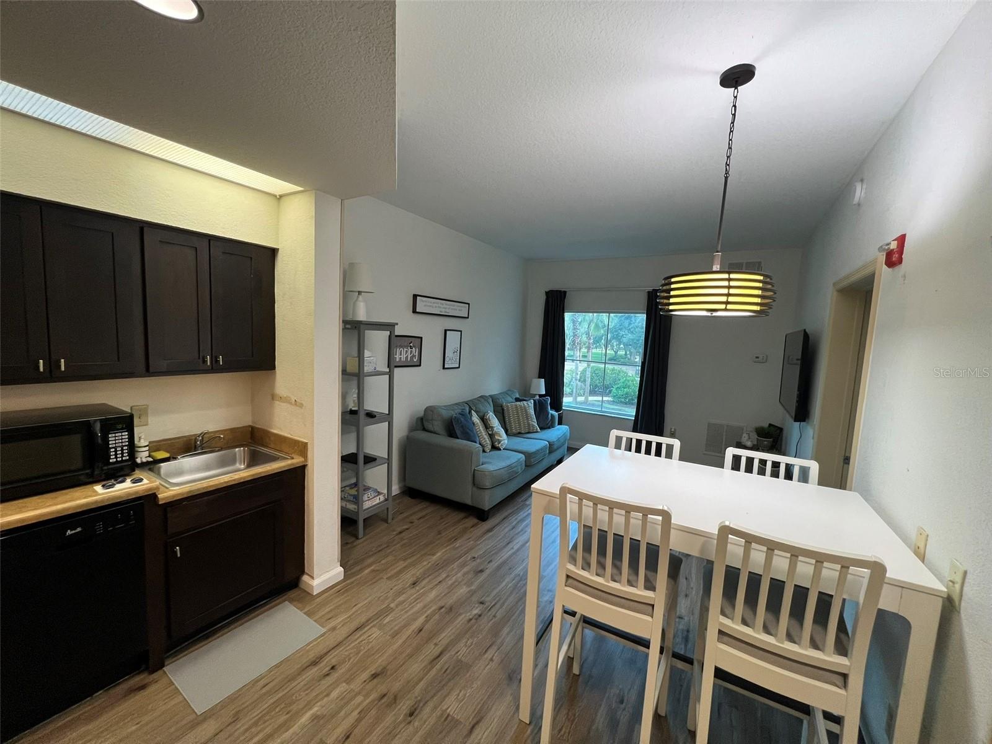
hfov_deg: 106.2
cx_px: 496
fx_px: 373
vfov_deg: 89.9
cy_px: 372
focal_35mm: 13
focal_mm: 1.57
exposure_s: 1/60
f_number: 1.8
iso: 200
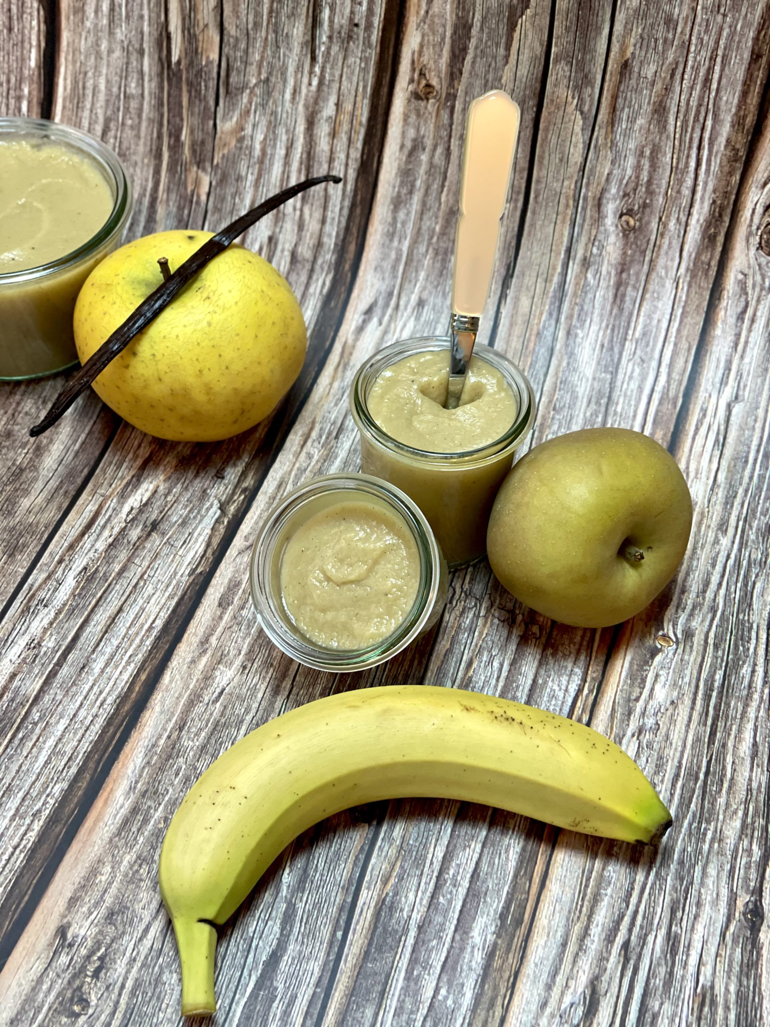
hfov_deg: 28.0
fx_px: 1542
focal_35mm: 52
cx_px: 385
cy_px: 514
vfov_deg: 36.8
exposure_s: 1/33
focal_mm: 6
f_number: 2
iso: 125
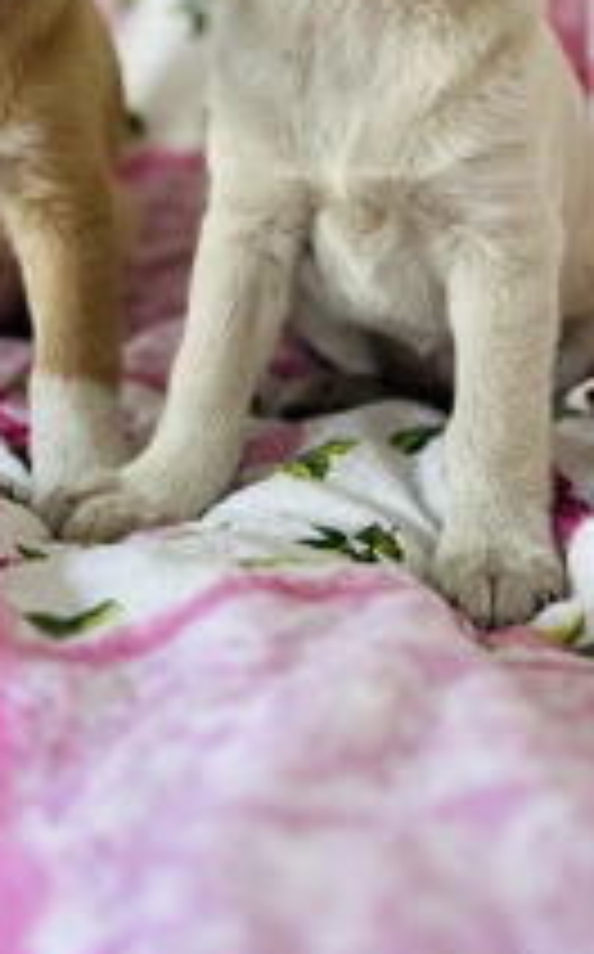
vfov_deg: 36.8
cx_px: 194
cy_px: 122
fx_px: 1351
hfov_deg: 24.7
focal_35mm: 52
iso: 125
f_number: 1.6
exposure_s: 1/60
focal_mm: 5.1
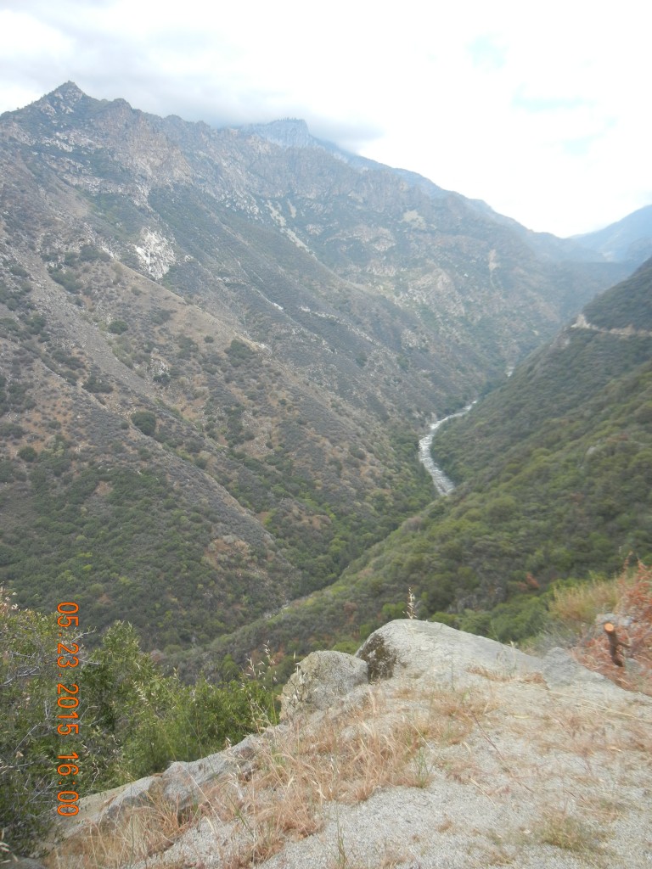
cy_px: 434
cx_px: 326
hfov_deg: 46.8
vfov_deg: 60.0
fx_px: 753
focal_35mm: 30
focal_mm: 5.4
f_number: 3.5
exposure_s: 1/613
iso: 160
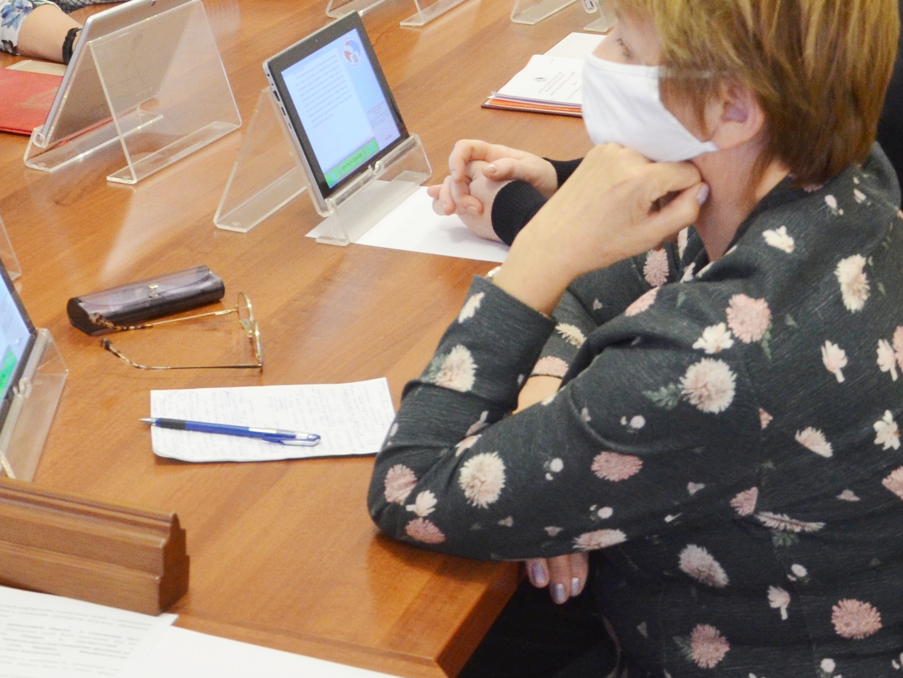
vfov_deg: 17.0
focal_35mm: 83
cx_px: 394
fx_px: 2174
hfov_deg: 23.5
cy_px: -126
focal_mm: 21
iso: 1000
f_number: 3.8
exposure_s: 1/30
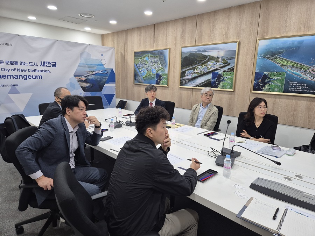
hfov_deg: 73.9
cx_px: 158
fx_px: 209
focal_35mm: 23
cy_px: 118
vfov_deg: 58.9
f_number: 1.8
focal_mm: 5.4
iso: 200
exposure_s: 1/120
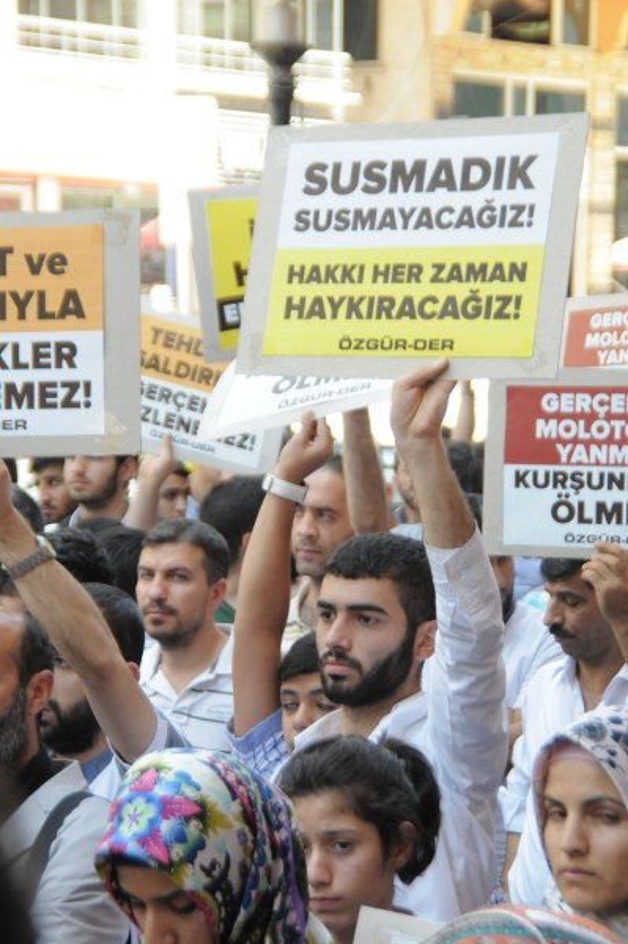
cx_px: 314
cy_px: 472
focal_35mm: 129
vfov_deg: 15.9
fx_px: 3381
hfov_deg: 10.6
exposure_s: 1/320
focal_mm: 86
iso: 800
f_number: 5.6
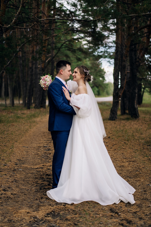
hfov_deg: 27.0
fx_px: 315
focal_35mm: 50
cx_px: 76
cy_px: 114
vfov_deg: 39.6
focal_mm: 50
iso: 64
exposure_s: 1/400
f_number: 1.8
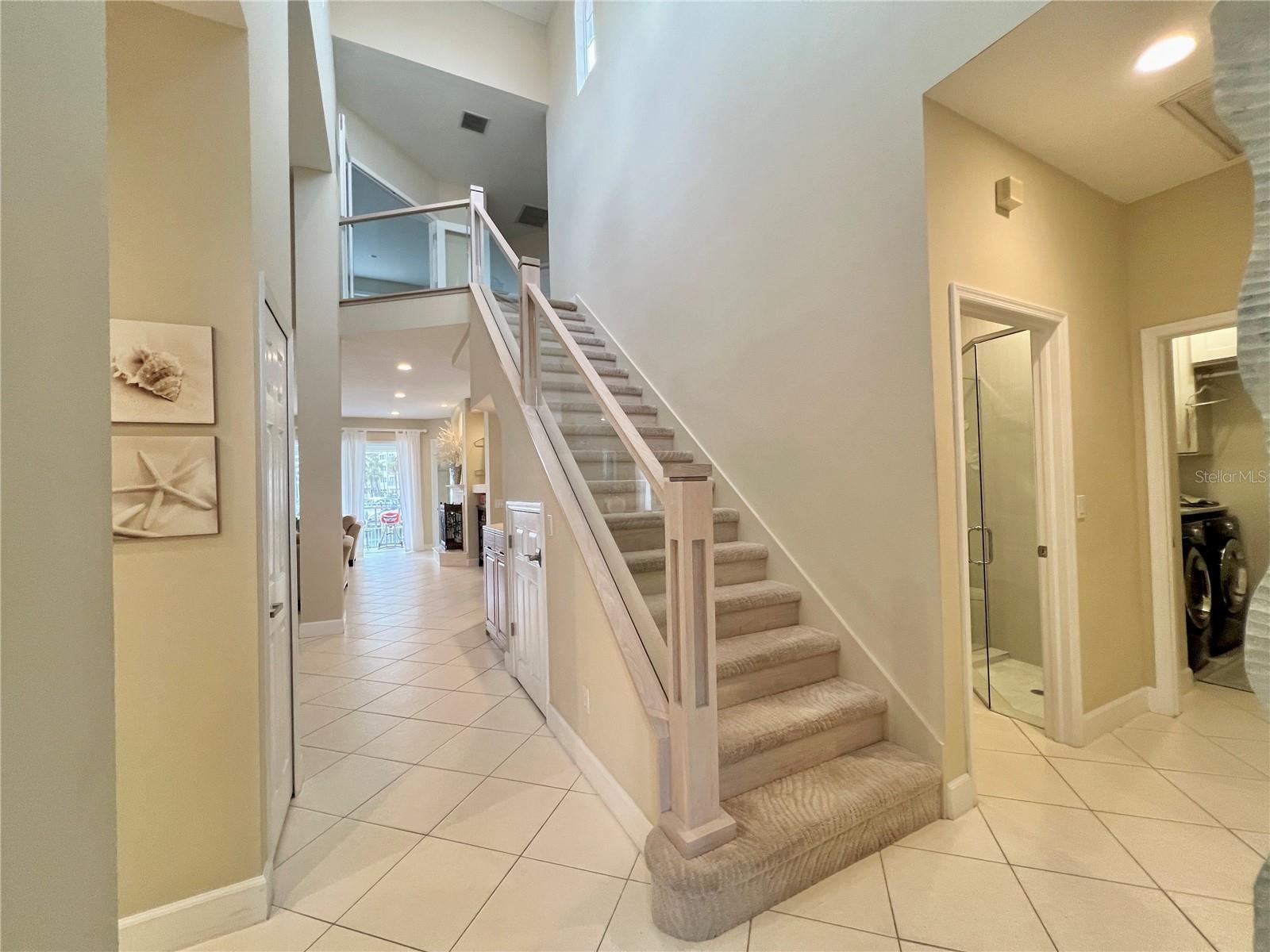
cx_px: 635
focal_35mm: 13
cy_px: 476
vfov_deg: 89.9
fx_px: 477
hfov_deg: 106.2
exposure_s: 1/120
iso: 200
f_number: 1.8
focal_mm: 1.57
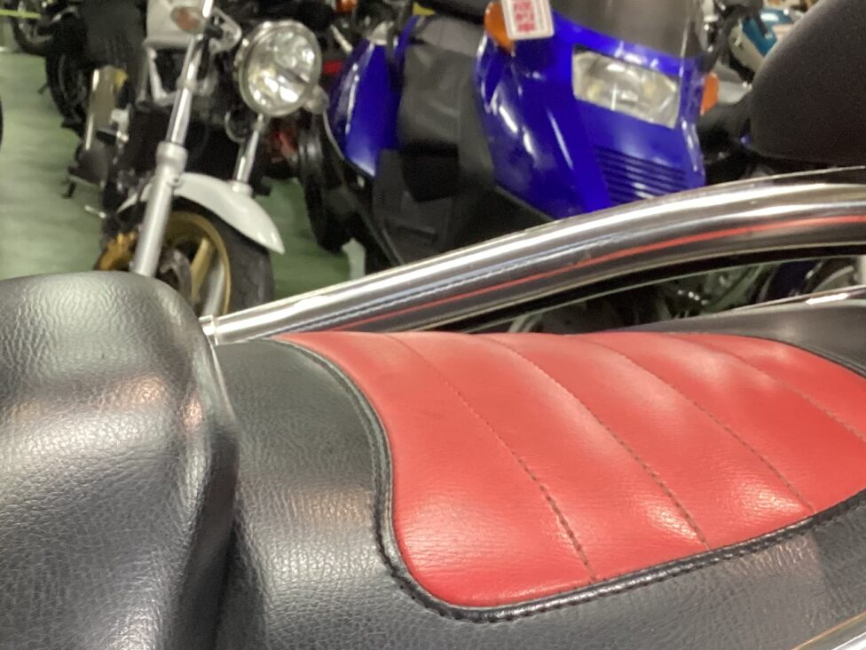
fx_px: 1526
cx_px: 412
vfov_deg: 23.3
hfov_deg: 31.7
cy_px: 612
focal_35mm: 61
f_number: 2.4
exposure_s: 1/60
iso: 320
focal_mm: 3.3
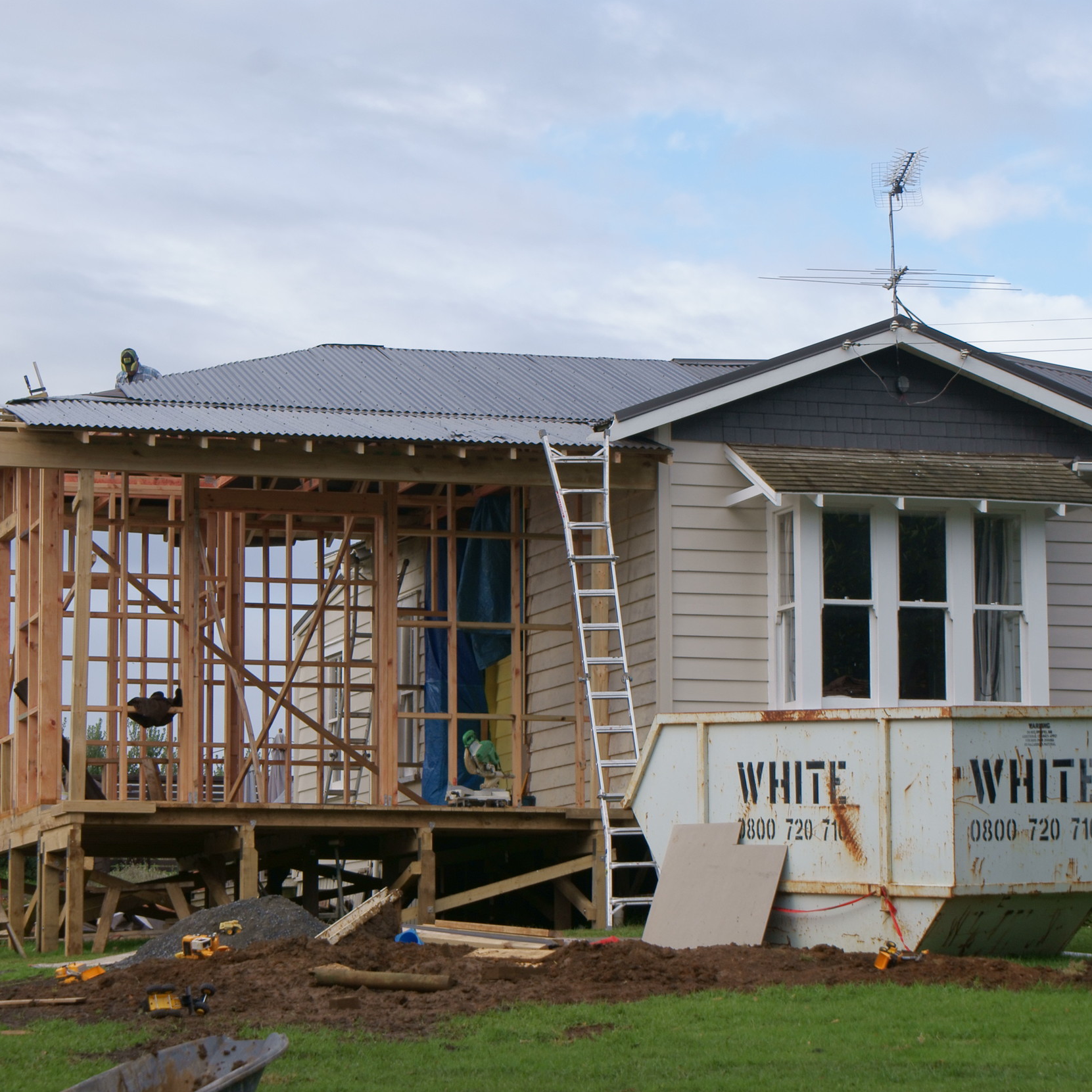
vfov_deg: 16.5
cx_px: 511
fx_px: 3770
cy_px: 549
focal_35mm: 106
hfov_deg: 16.5
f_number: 9
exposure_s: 1/125
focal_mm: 55
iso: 100
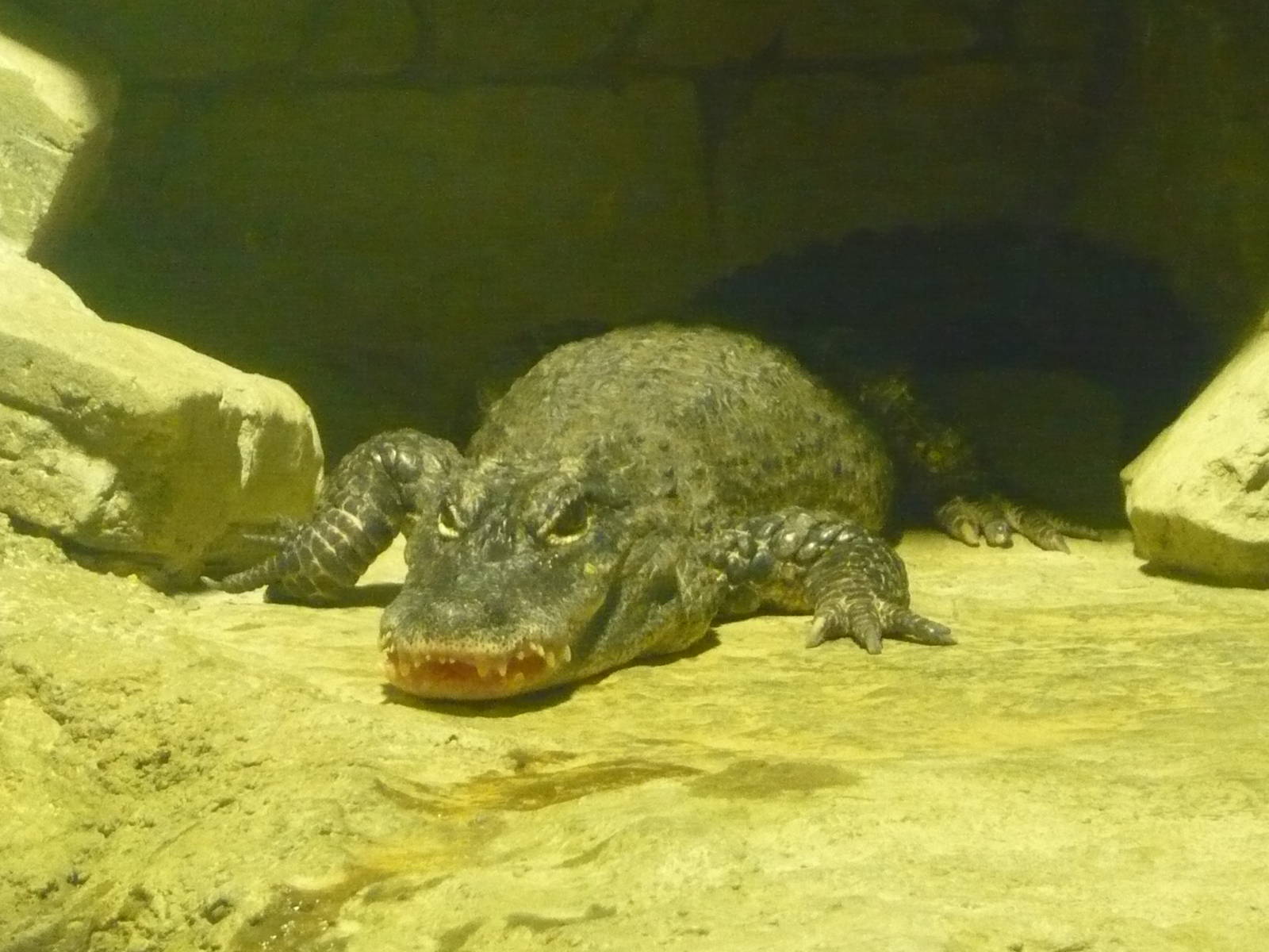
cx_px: 634
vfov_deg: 9.3
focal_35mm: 160
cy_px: 476
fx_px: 5865
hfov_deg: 12.3
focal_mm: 16.5
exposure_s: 1/8
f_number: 5.1
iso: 800
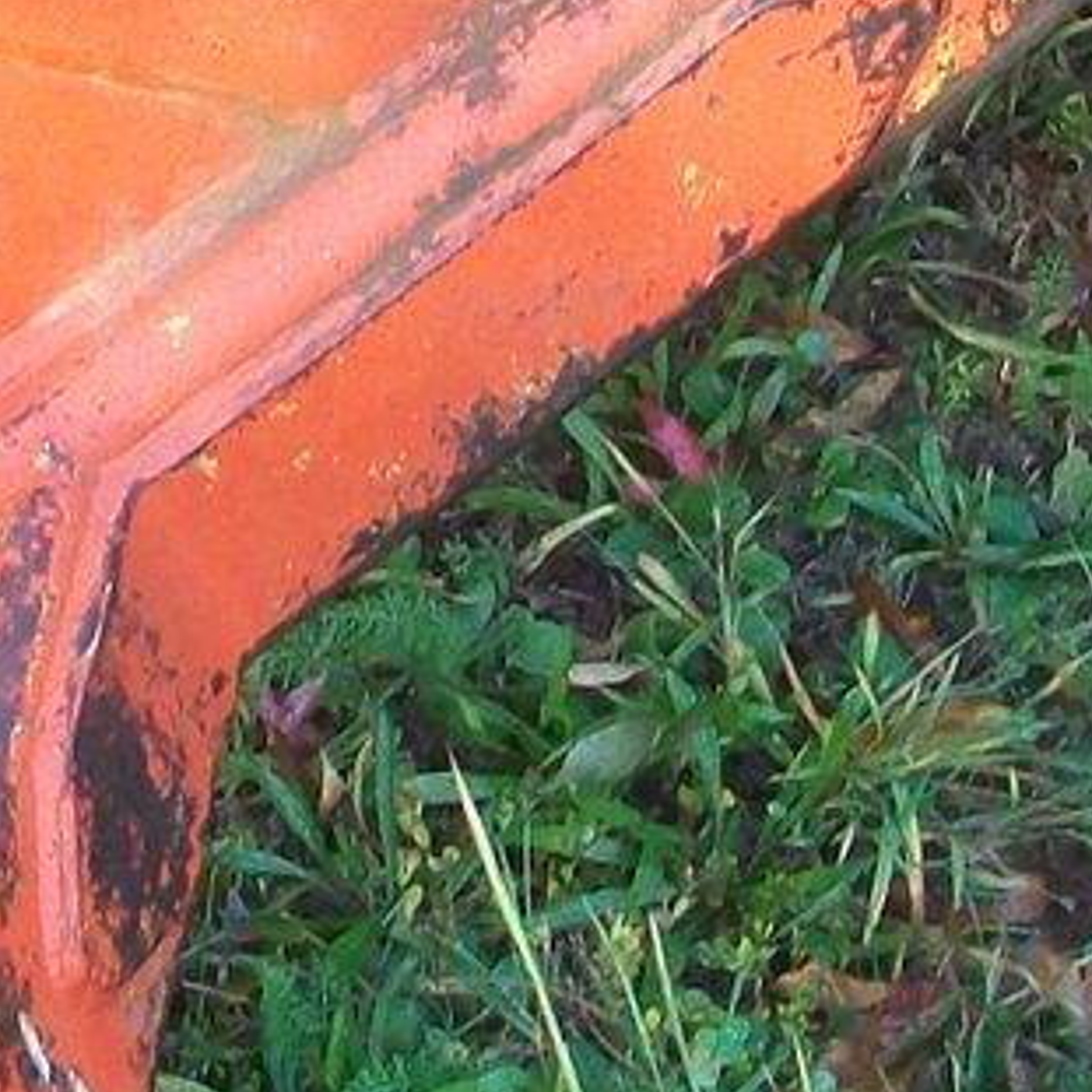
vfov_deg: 11.4
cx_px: 68
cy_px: -613
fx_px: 5211
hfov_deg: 11.9
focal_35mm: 146
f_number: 2.8
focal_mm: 5.7
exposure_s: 1/60
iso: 160
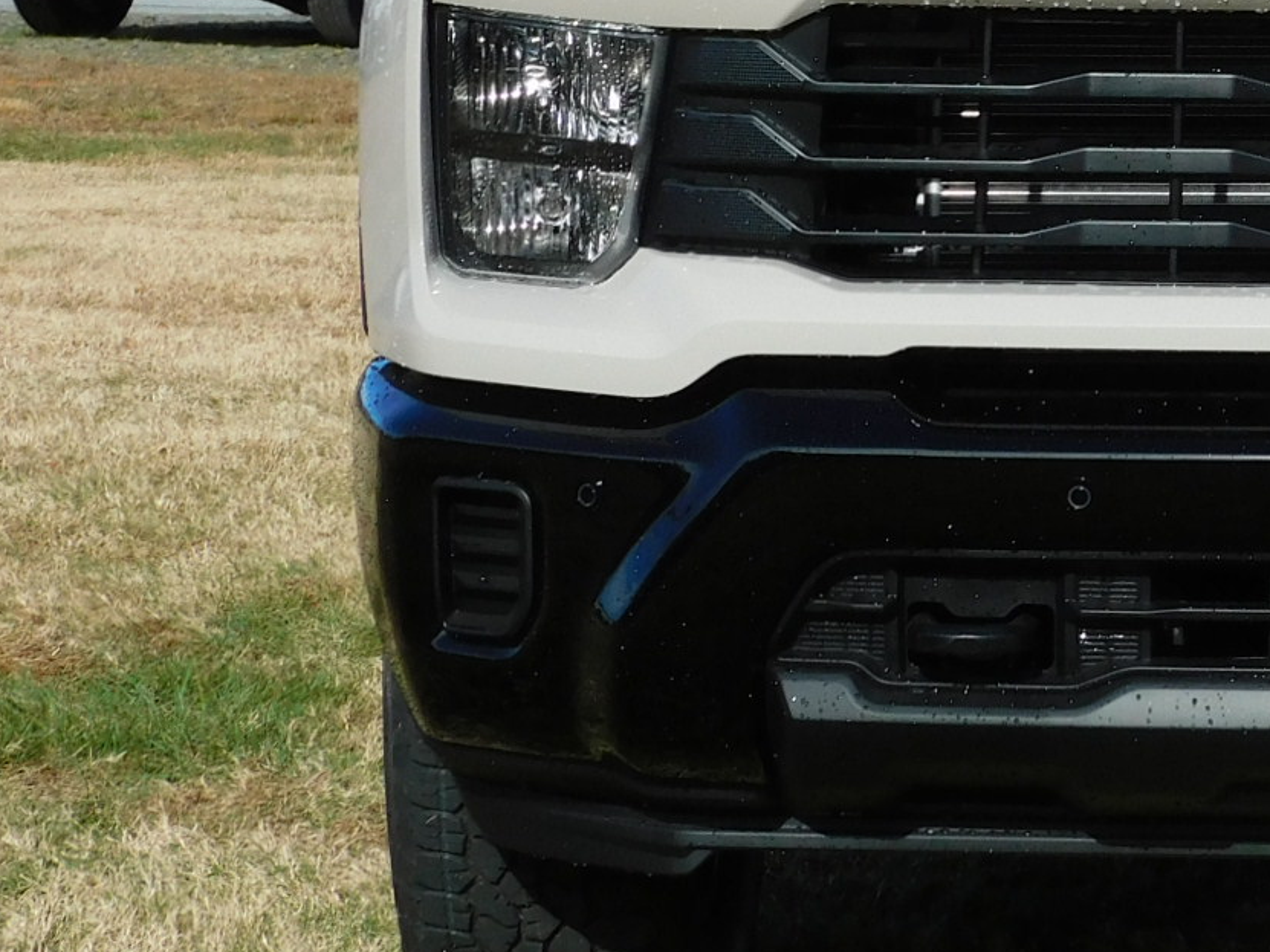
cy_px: -47
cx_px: 1482
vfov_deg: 9.0
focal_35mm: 164
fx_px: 6016
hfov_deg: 11.8
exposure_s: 1/800
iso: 125
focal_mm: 10.7
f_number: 4.2
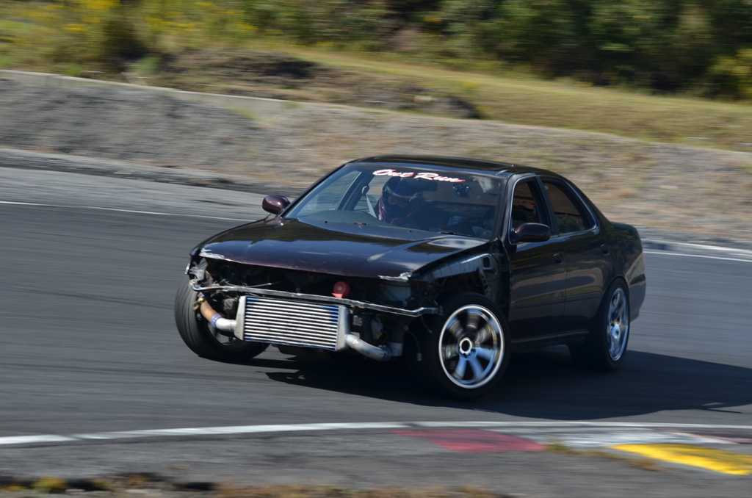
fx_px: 3127
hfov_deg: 13.7
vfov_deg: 9.1
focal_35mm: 150
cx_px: 376
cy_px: 249
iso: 100
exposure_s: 1/200
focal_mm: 100
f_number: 10
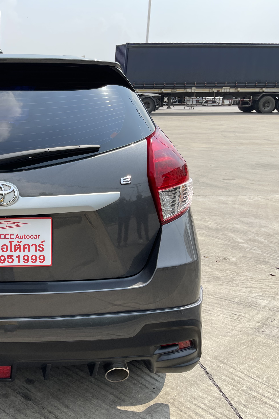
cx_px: -1
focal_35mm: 36
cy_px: 215
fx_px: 419
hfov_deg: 33.6
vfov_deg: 53.1
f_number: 1.6
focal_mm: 5.1
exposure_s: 1/2660
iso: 32
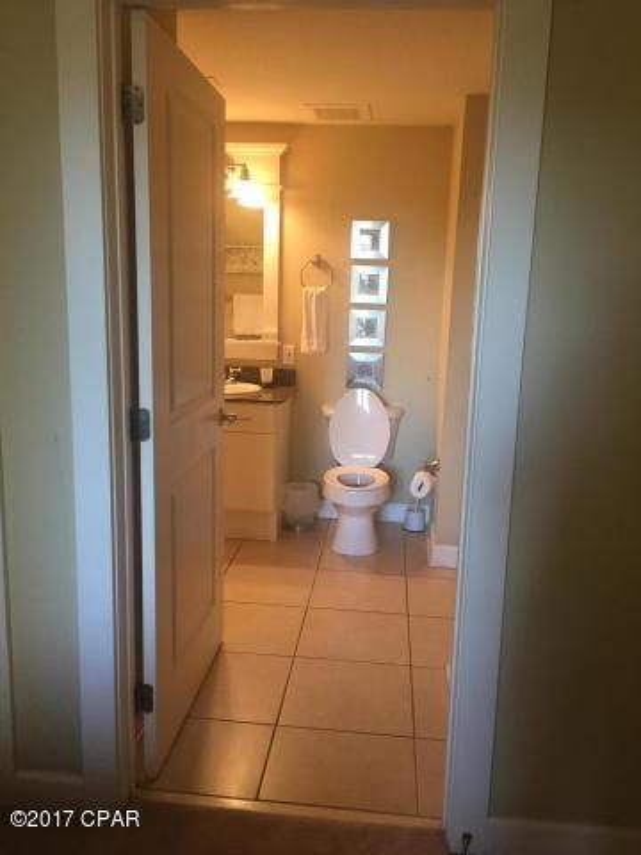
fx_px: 716
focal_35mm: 29
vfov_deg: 61.7
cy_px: 428
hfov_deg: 48.2
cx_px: 320
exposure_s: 1/30
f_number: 2.2
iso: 125
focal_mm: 4.15
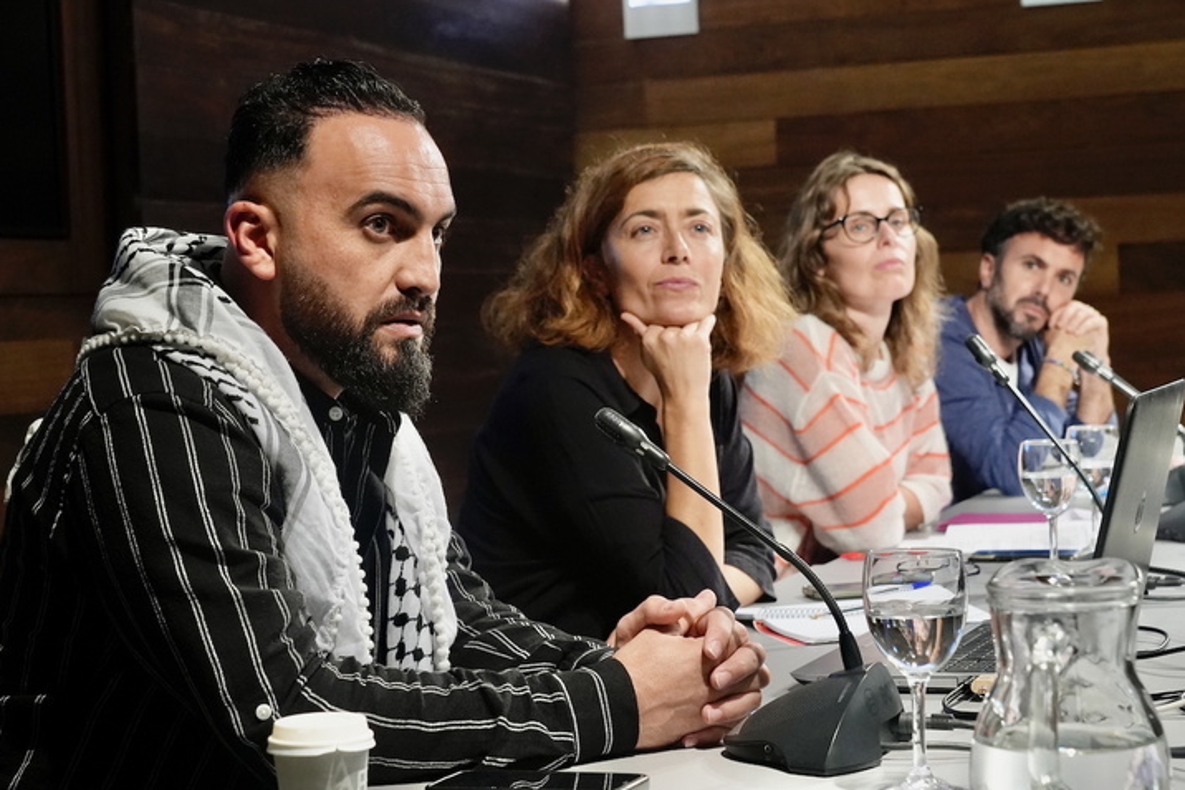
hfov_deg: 27.4
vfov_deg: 18.4
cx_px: 589
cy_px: 394
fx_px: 2435
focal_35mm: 74
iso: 3200
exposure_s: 1/60
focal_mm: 49
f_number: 6.3
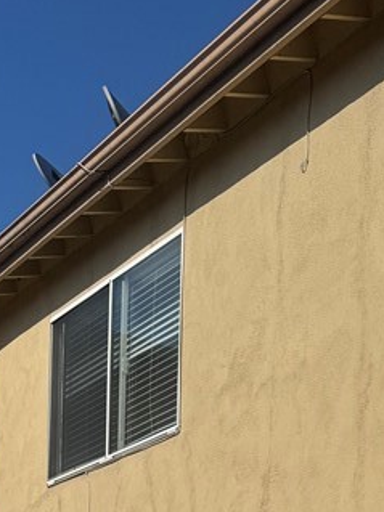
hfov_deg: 19.1
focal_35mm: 77
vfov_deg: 21.4
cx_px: 262
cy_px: 759
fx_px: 1140
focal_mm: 6.76
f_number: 1.78
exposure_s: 1/12346
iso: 80
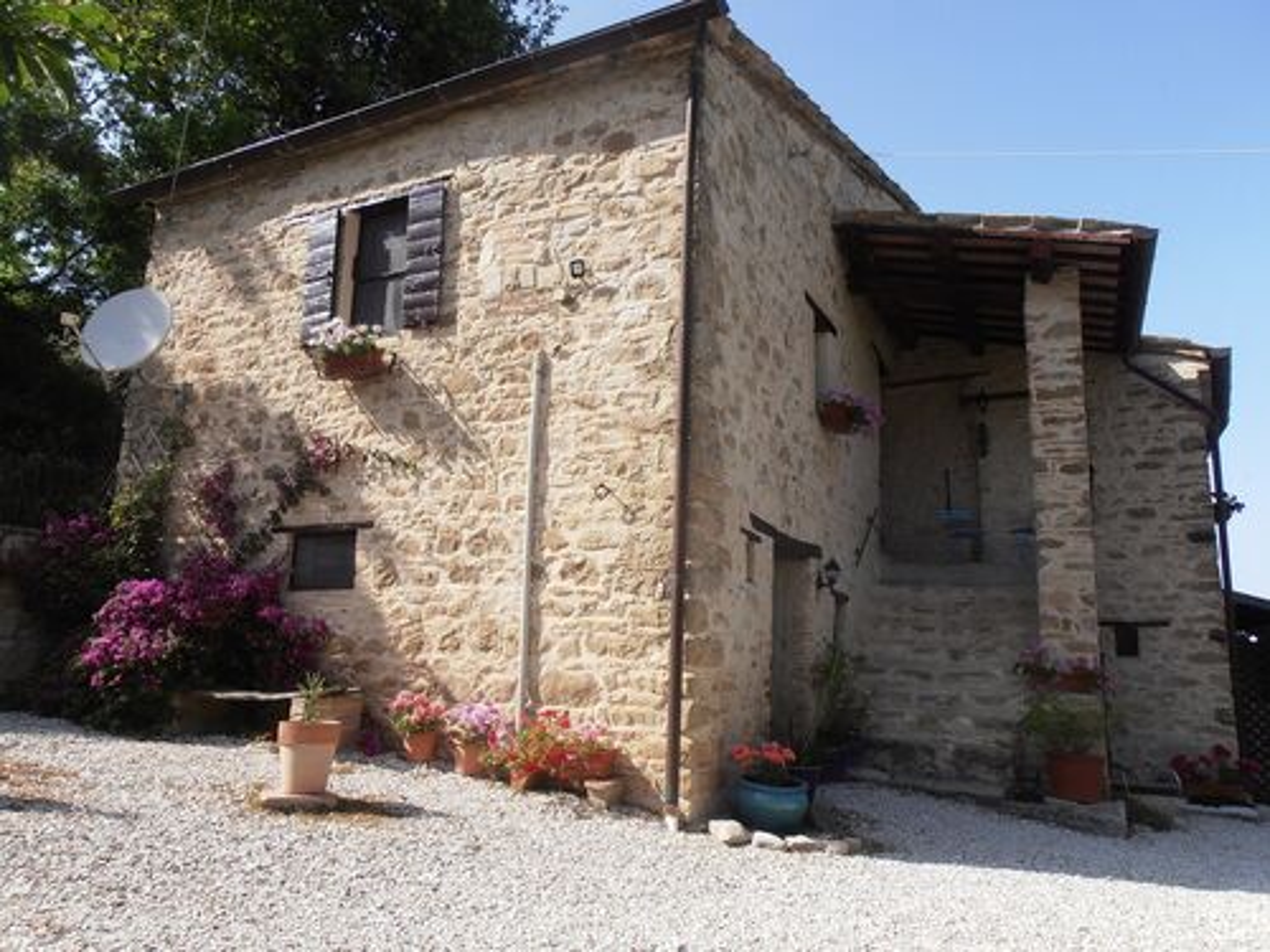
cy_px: 476
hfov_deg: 71.6
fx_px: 881
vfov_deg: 56.8
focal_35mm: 24
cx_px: 635
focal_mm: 4.2
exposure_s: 1/125
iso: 80
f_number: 7.9
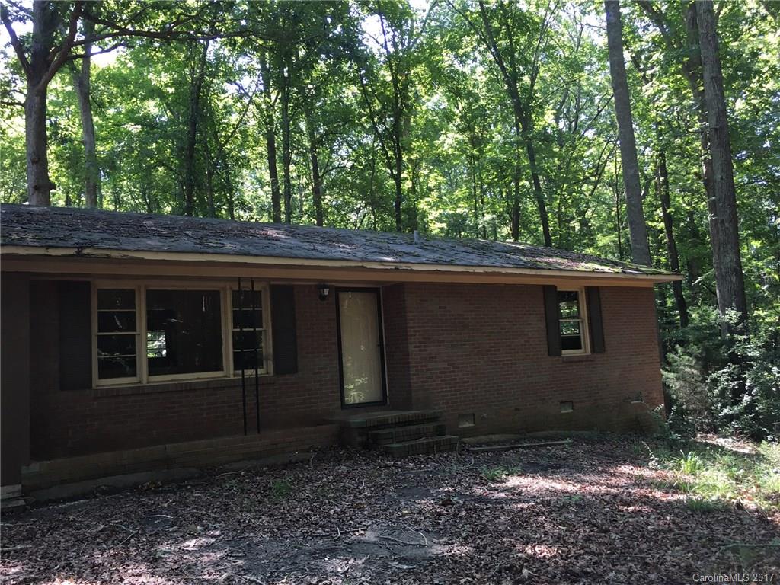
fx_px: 653
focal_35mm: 29
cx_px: 390
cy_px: 292
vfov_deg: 48.2
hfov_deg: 61.7
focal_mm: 4.15
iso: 25
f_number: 2.2
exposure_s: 1/40
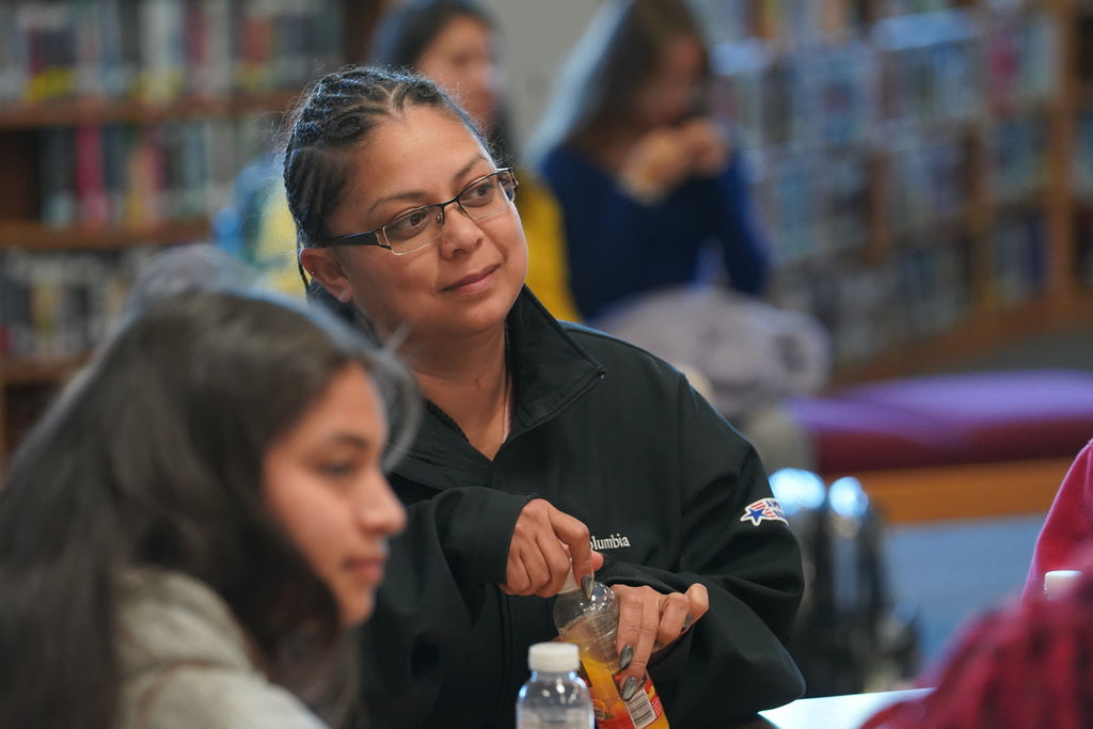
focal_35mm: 170
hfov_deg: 12.1
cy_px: 364
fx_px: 5162
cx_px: 546
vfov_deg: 8.1
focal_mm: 170
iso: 5000
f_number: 4
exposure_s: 1/200
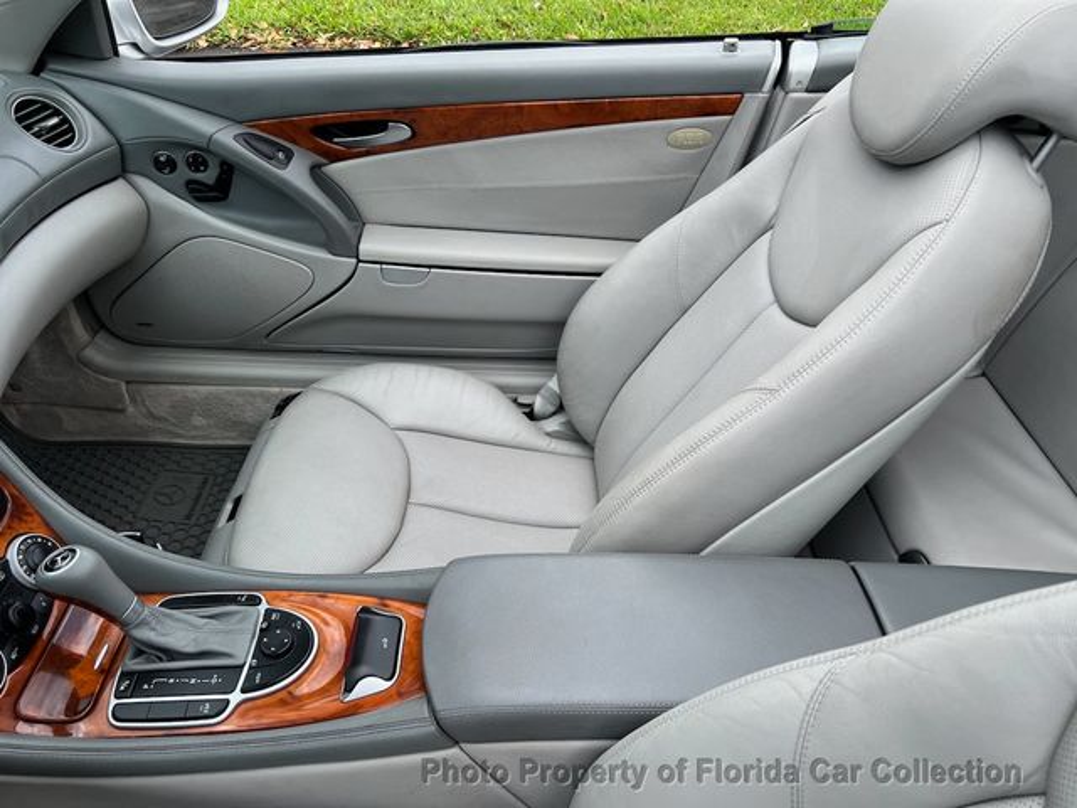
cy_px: 404
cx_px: 538
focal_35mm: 26
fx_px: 809
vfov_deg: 53.1
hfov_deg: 67.3
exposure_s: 1/1112
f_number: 1.5
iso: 50
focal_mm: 5.7
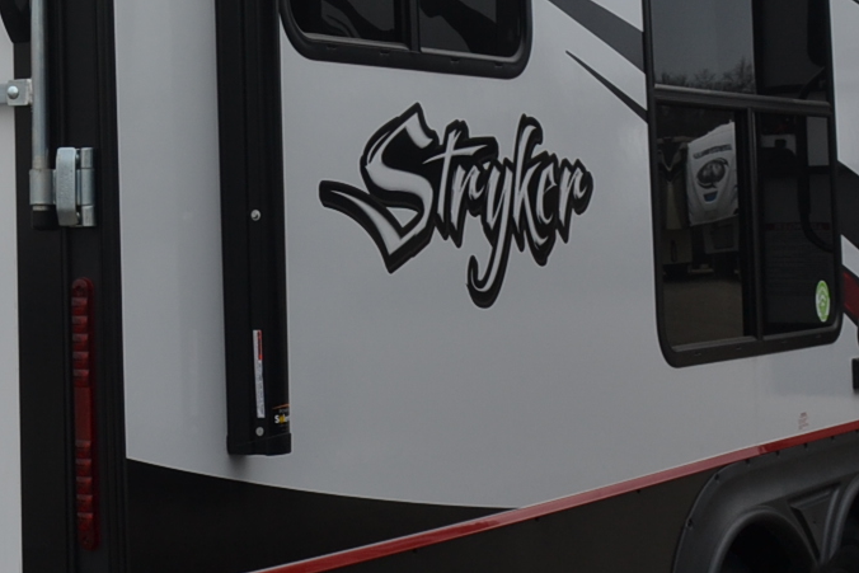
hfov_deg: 21.3
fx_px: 2196
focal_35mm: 92
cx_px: -8
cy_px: -24
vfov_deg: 14.6
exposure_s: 1/160
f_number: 6.3
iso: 100
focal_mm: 18
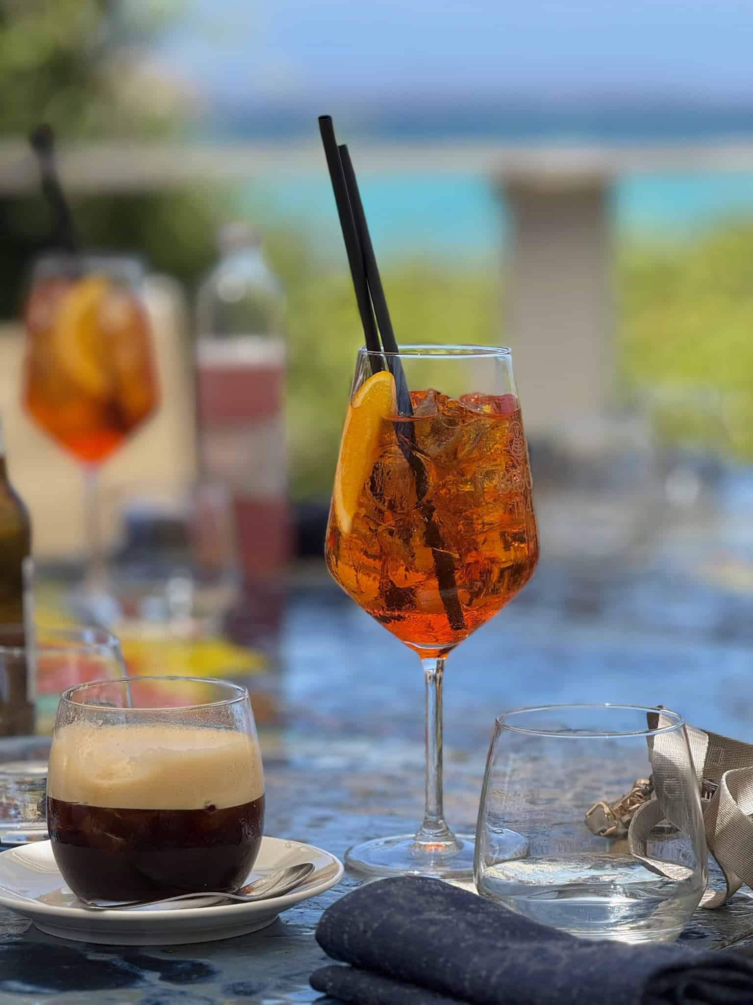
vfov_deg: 16.4
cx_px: 376
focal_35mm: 120
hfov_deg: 12.3
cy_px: 502
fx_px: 3480
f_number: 2.8
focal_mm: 15.7
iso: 64
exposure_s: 1/903
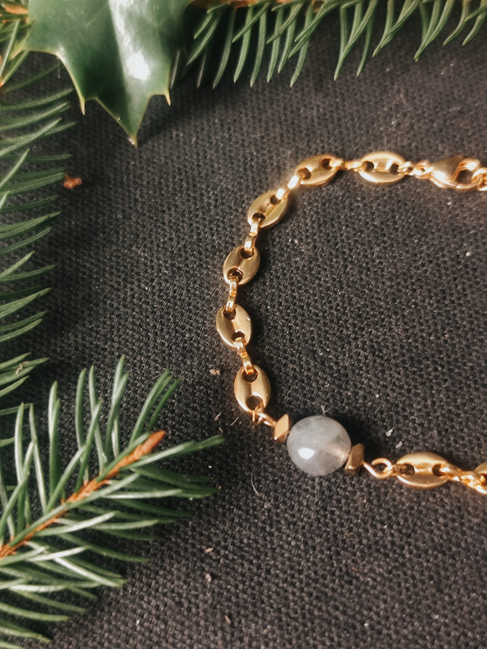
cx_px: 244
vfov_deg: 41.2
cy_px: 324
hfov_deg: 31.5
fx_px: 863
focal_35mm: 46
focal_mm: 6.19
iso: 800
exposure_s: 1/25
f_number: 1.65
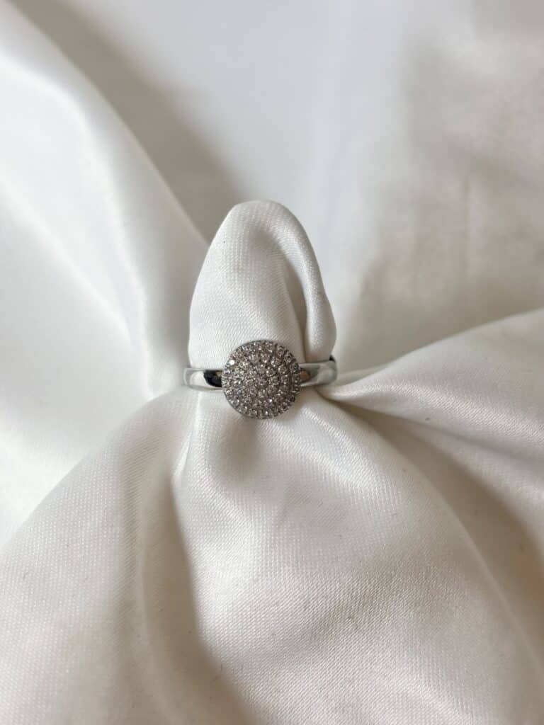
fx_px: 1090
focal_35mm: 52
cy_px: 362
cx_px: 272
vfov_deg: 36.8
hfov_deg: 28.0
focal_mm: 5.96
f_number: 1.6
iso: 32
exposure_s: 1/210
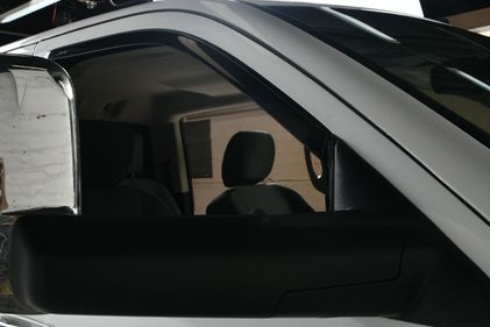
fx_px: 558
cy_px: 220
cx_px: 121
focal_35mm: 41
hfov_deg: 45.7
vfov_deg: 32.4
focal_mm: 18
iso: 100
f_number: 11
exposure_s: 1/160
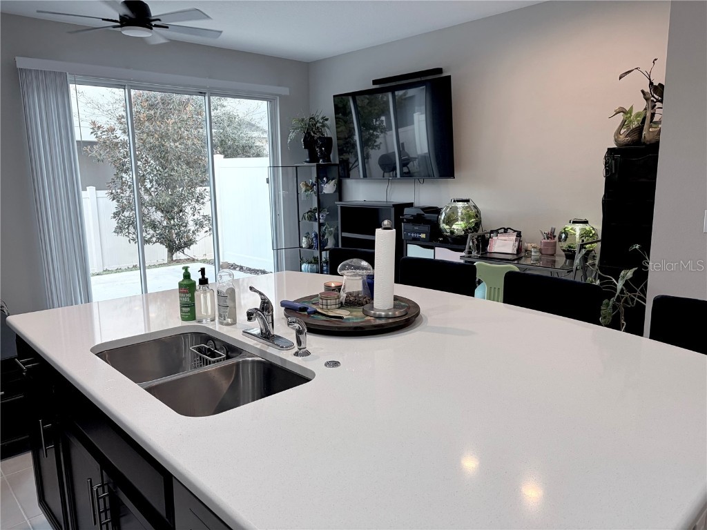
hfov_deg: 67.3
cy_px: 265
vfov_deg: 53.1
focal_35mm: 26
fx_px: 531
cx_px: 354
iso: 100
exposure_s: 1/120
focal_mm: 5.96
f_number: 1.6
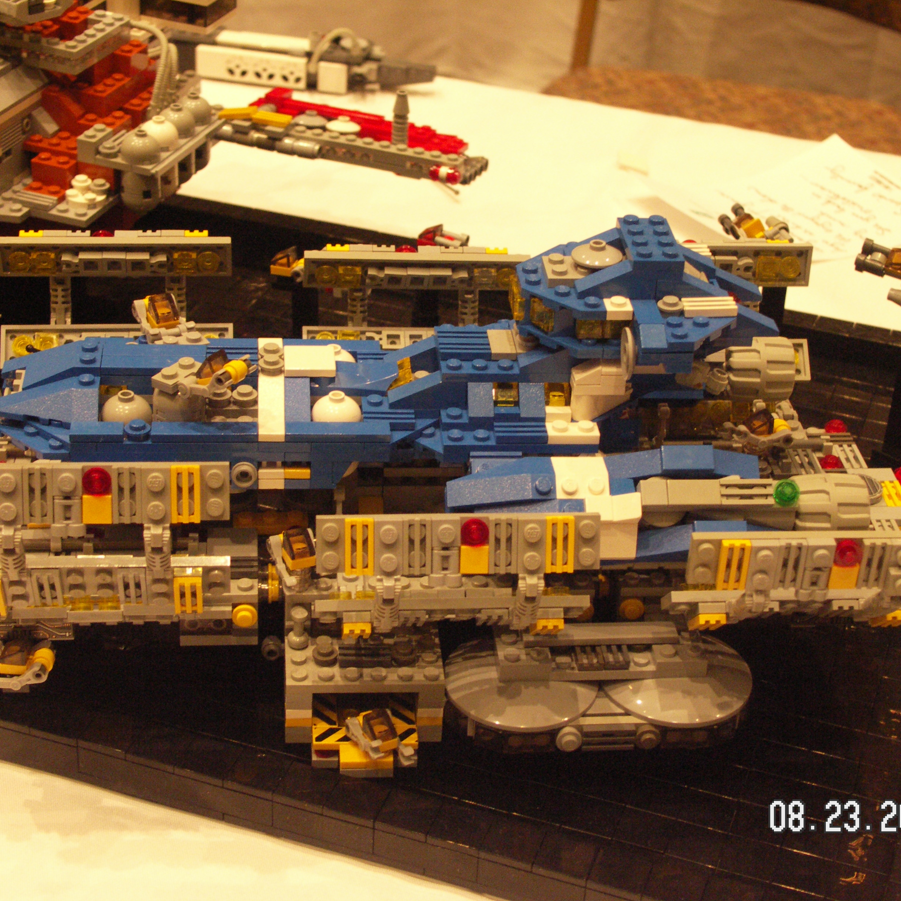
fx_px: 3004
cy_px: 451
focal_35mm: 102
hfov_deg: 17.1
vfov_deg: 17.1
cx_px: 449
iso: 400
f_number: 3.2
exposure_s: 1/40
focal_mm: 22.2
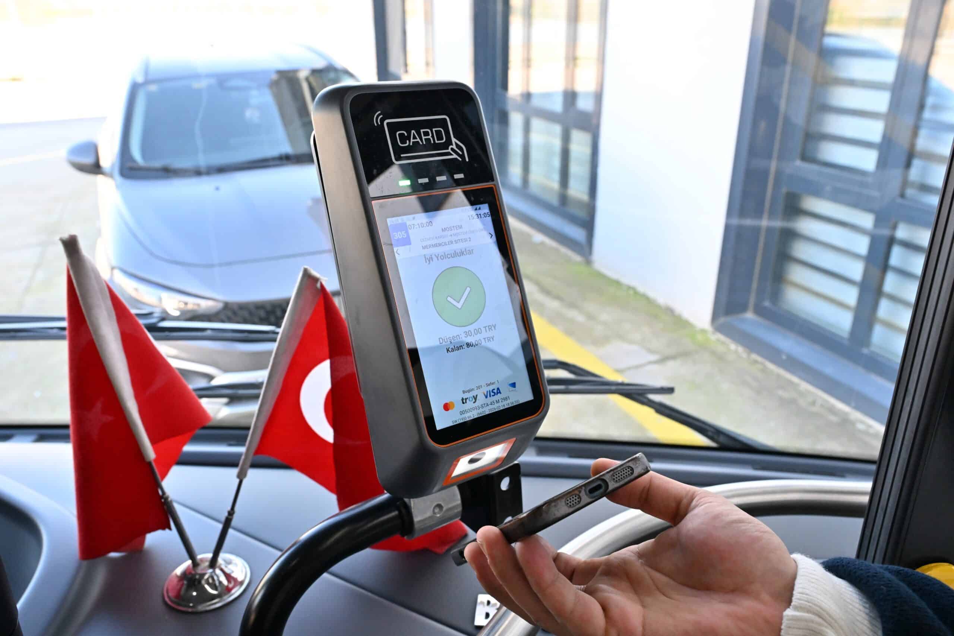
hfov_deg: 63.7
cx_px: 477
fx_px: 768
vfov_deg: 45.0
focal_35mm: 29
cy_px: 318
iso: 2500
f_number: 9
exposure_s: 1/250
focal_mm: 29
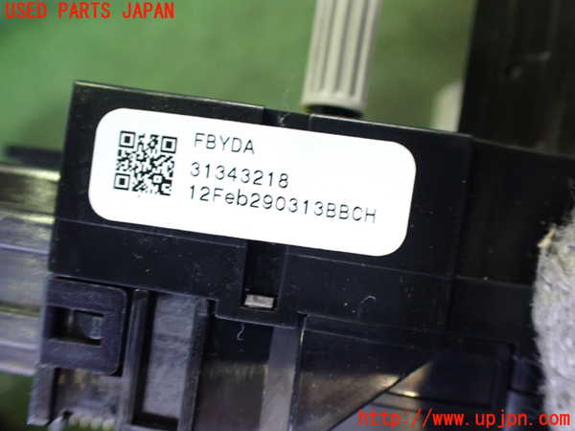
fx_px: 498
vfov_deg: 46.8
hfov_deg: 60.0
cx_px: 288
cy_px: 216
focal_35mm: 30
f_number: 2.3
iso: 800
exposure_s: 1/50
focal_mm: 5.4
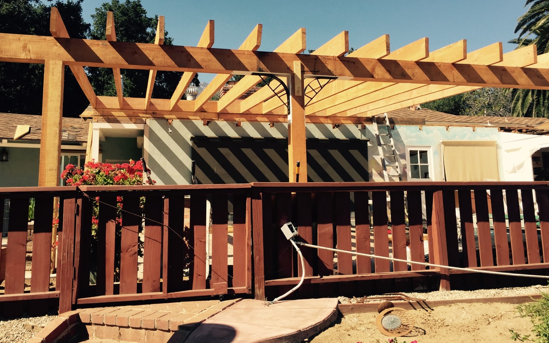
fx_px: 479
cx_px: 272
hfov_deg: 59.7
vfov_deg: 39.2
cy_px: 130
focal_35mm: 32
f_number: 2.2
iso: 32
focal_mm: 4.15
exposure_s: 1/1163
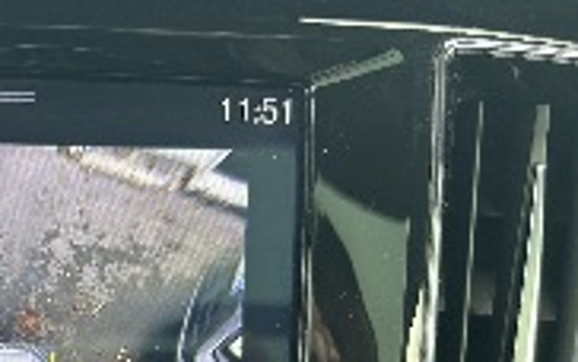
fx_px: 993
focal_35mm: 63
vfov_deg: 19.3
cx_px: -3
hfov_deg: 30.2
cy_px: 454
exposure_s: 1/121
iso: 100
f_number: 1.5
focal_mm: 5.7
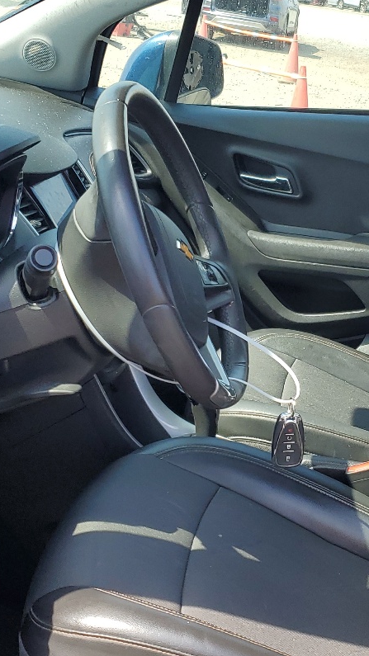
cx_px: 295
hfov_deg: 20.8
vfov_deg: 36.5
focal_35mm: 57
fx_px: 992
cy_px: 375
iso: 50
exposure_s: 1/714
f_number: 1.5
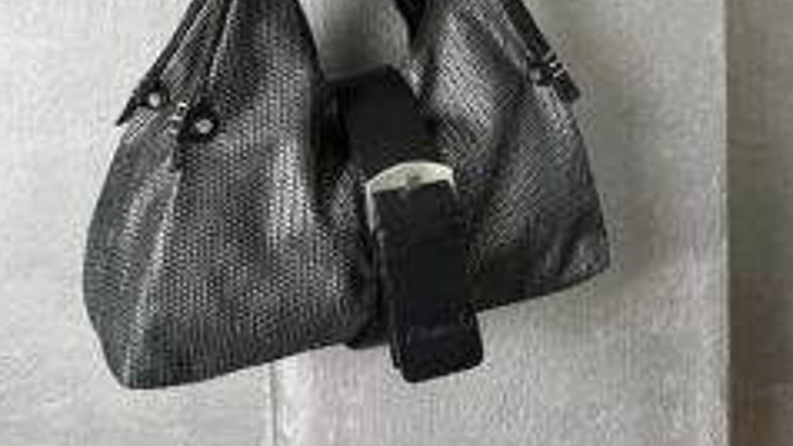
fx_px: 883
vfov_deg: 26.6
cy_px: -18
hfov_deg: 48.3
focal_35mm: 42
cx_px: 398
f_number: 1.5
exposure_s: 1/60
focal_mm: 5.7
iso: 250
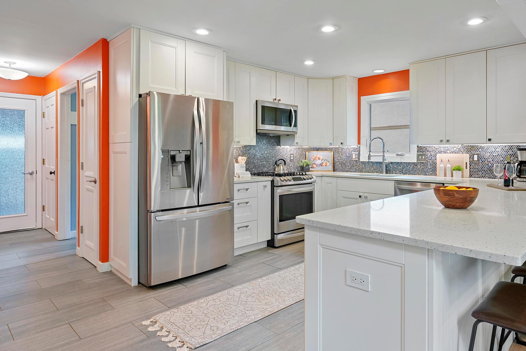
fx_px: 322
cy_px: 145
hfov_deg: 78.1
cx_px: 299
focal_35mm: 22
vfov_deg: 56.9
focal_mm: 16
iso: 800
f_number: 9
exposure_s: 1/5
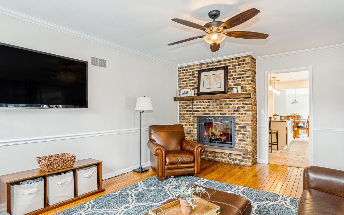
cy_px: 115
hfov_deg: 85.0
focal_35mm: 20
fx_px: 188
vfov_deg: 59.6
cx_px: 167
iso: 200
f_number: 8
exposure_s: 1/8
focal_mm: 13
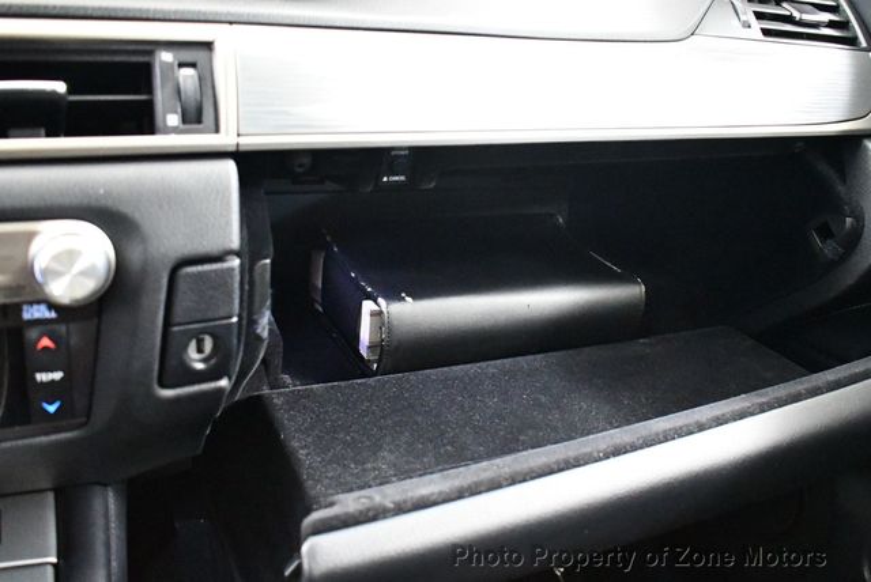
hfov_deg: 53.1
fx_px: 872
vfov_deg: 36.9
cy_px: 291
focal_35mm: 36
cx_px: 436
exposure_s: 1/60
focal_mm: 18
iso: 12800
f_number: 3.5
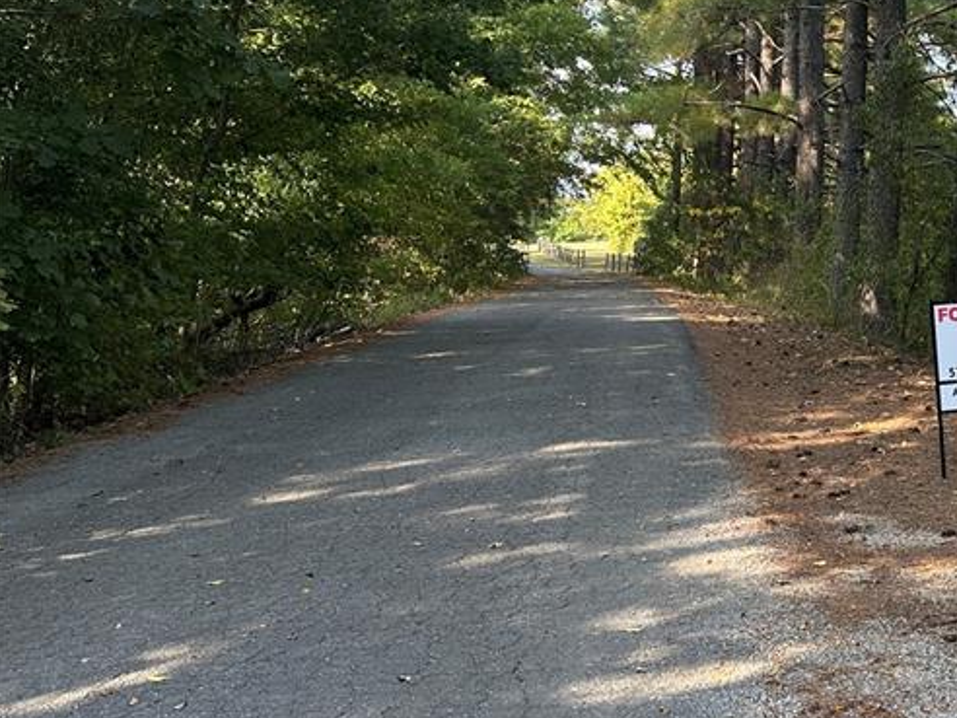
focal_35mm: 50
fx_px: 1382
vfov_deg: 28.8
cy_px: 206
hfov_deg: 34.2
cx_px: 990
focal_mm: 6.86
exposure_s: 1/380
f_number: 1.78
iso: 80
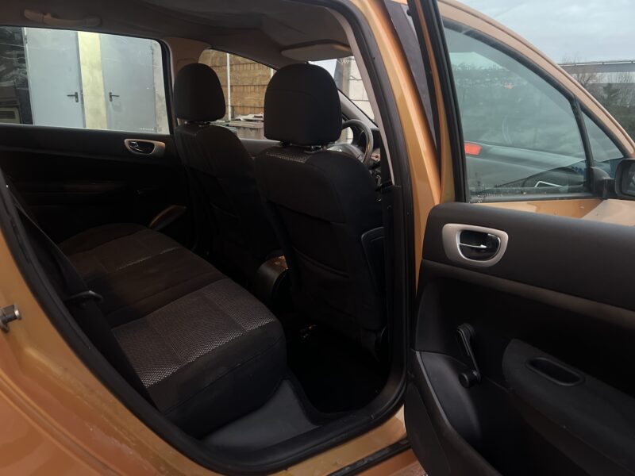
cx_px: 318
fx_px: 477
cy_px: 238
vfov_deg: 53.1
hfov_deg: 67.3
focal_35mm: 26
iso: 800
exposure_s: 1/25
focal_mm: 5.7
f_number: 1.5
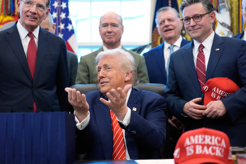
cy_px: 82
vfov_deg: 19.5
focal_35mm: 70
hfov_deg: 28.8
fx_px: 478
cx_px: 123
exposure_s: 1/320
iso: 6400
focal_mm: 70
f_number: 2.8
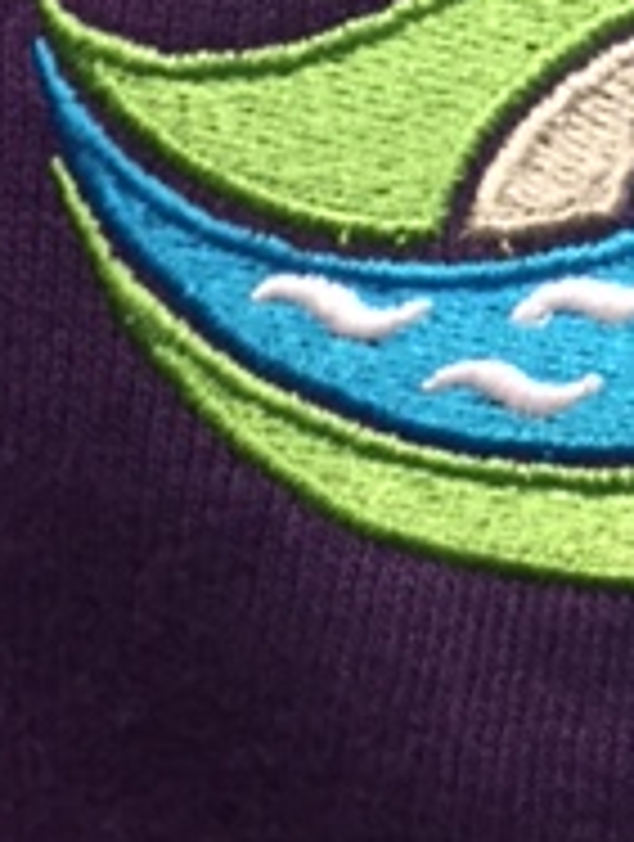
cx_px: 661
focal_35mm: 99
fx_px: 2409
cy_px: -185
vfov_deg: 18.7
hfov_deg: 14.7
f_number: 2.2
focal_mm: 4.15
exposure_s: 1/30
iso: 250
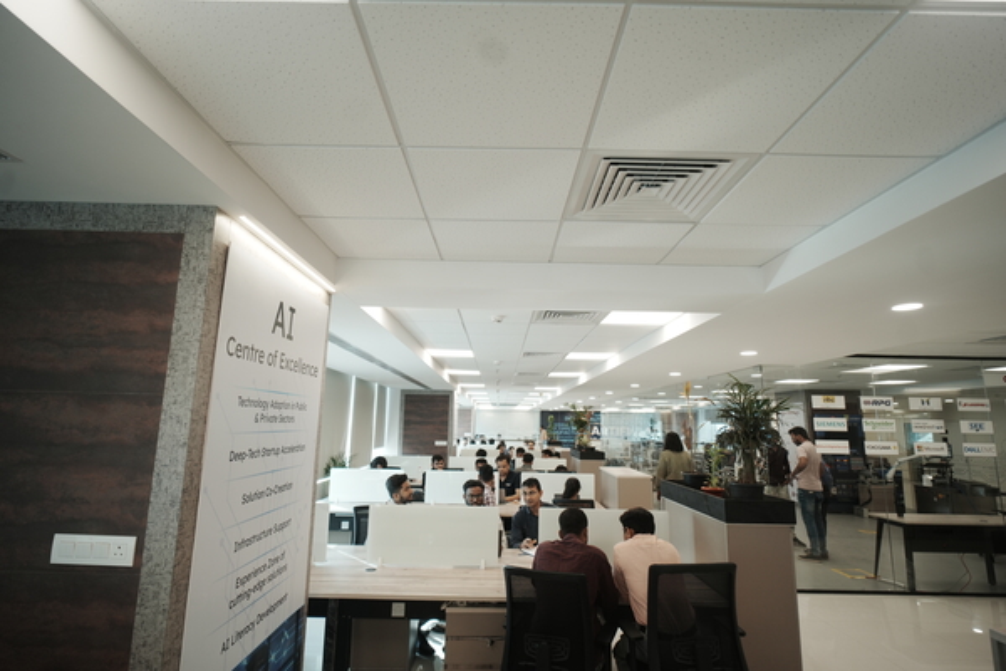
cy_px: 336
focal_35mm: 18
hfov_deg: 90.0
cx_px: 503
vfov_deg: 67.4
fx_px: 503
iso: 400
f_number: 2.8
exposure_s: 1/200
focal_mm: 18
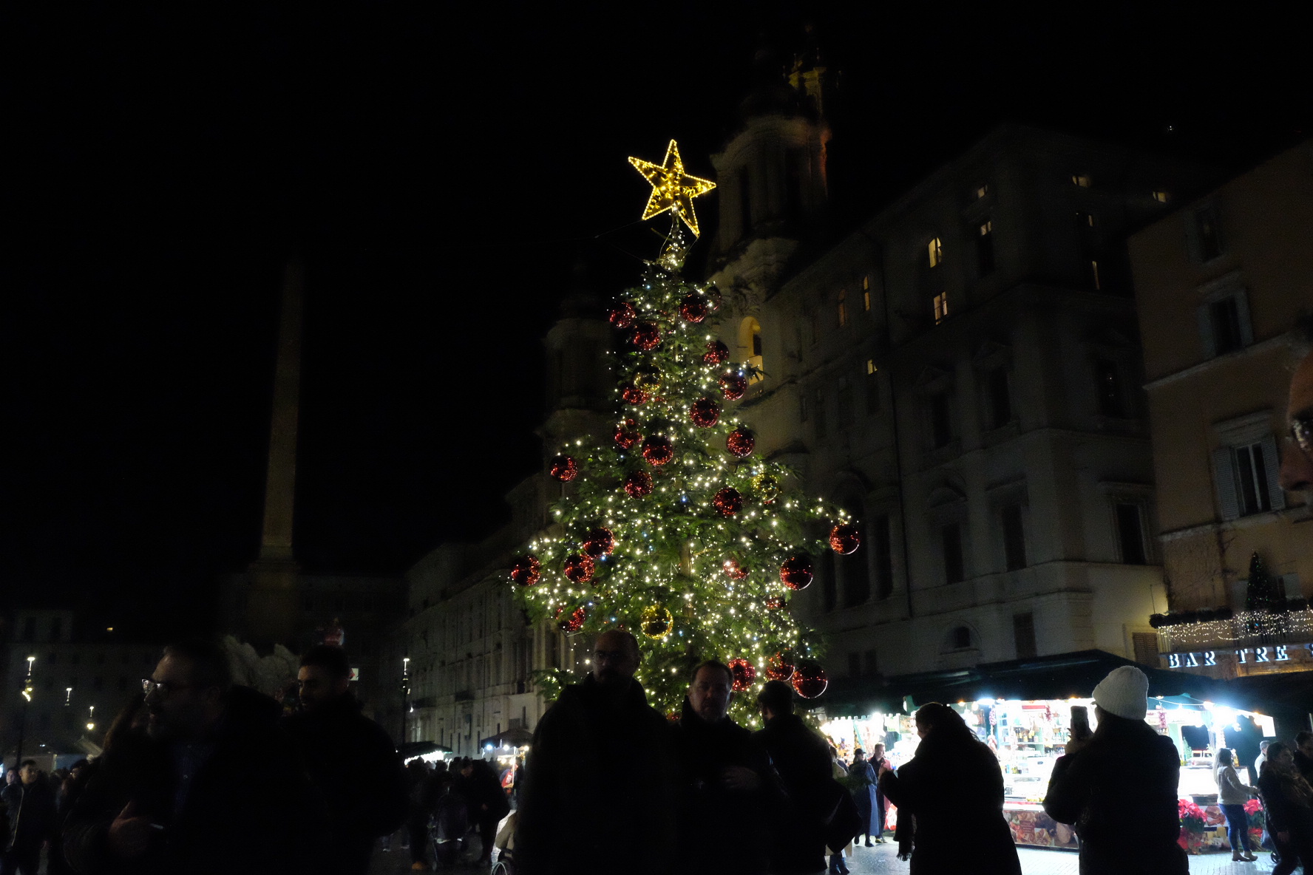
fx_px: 1131
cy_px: 438
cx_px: 656
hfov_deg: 60.3
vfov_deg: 42.3
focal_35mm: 31
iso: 12800
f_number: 6.4
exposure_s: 1/180
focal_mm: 20.5
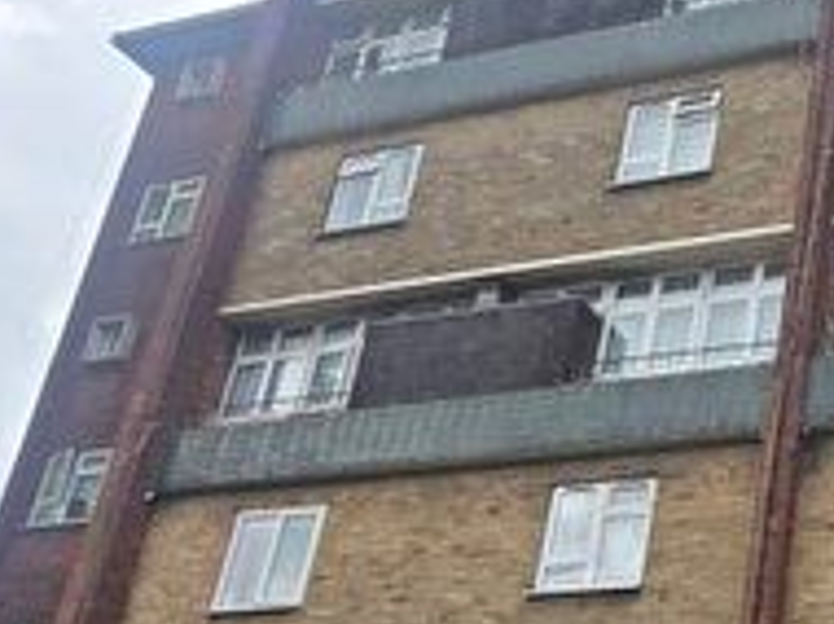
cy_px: 631
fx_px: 1155
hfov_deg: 32.7
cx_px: 1001
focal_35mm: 48
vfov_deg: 28.3
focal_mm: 2.2
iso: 50
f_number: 2.2
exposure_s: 1/583
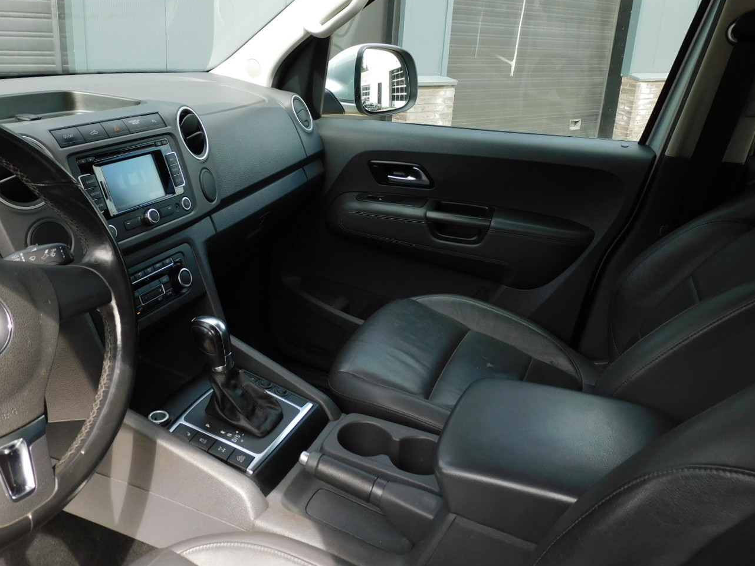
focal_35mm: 30
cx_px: 349
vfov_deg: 46.5
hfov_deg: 59.9
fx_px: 654
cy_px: 224
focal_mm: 4.3
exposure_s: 1/200
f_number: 3.3
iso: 125
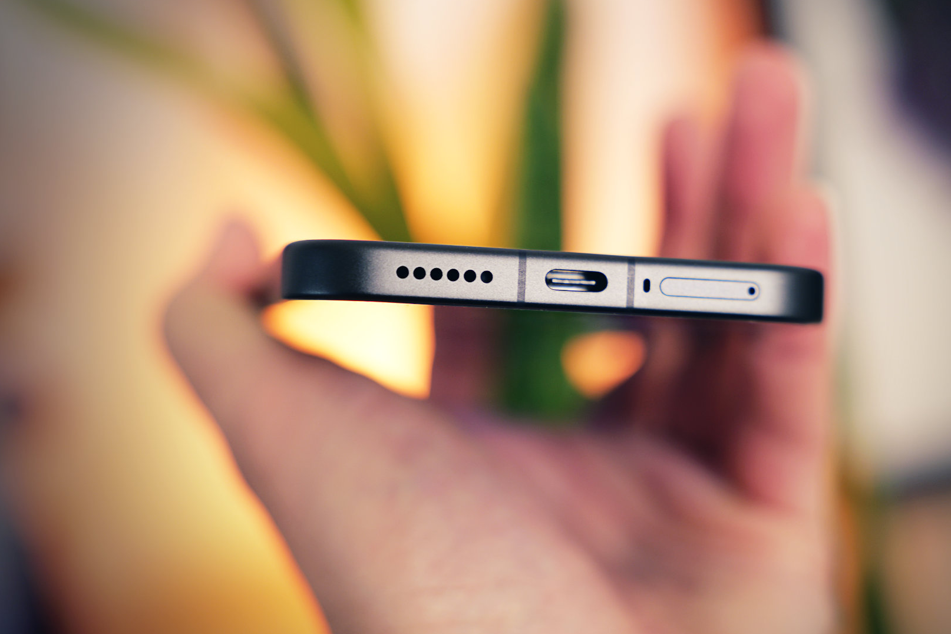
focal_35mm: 69
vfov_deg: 19.7
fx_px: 1823
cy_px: 303
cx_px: 555
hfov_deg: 29.2
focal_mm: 58
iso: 200
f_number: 2.8
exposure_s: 1/80
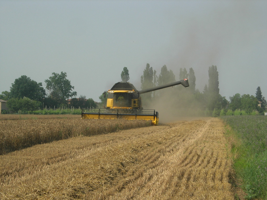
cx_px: 134
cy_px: 100
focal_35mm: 103
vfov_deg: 14.4
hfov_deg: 19.1
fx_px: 794
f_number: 7.8
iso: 64
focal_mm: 21.3
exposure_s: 1/232
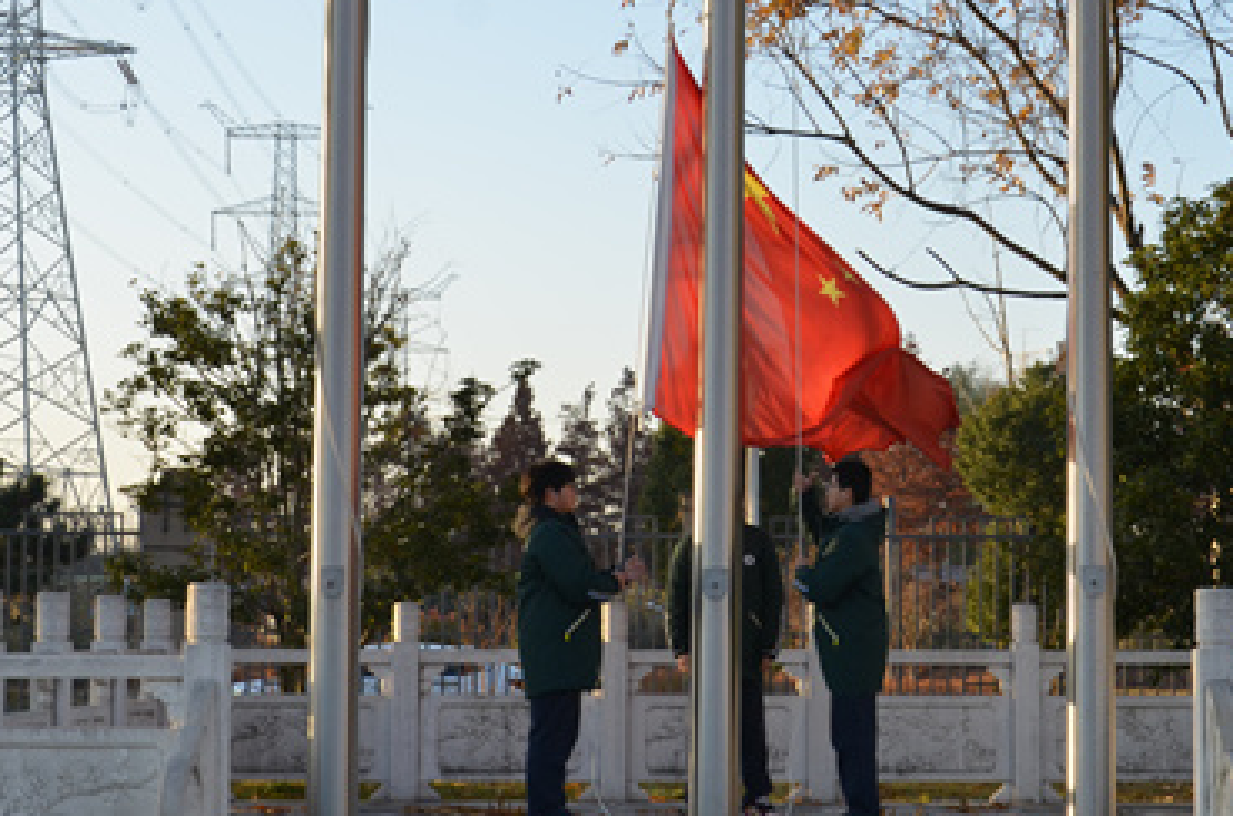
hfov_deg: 26.0
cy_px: 346
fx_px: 2665
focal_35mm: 78
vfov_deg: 17.4
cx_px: 785
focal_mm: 32
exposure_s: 1/200
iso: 200
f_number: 7.1
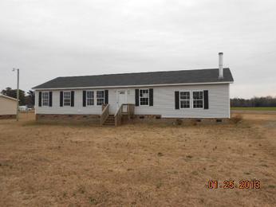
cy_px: 104
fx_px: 207
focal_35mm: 26
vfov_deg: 53.1
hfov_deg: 67.3
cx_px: 138
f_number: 3.5
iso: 80
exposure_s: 1/250
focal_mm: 4.6
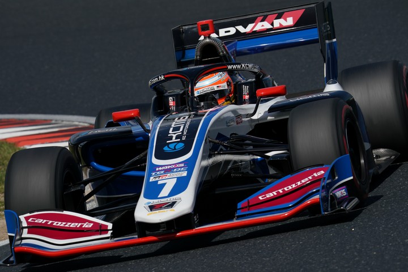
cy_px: 136
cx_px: 204
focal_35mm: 496
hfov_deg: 4.2
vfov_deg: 2.8
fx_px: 5621
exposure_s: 1/800
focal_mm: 496
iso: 200
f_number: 11
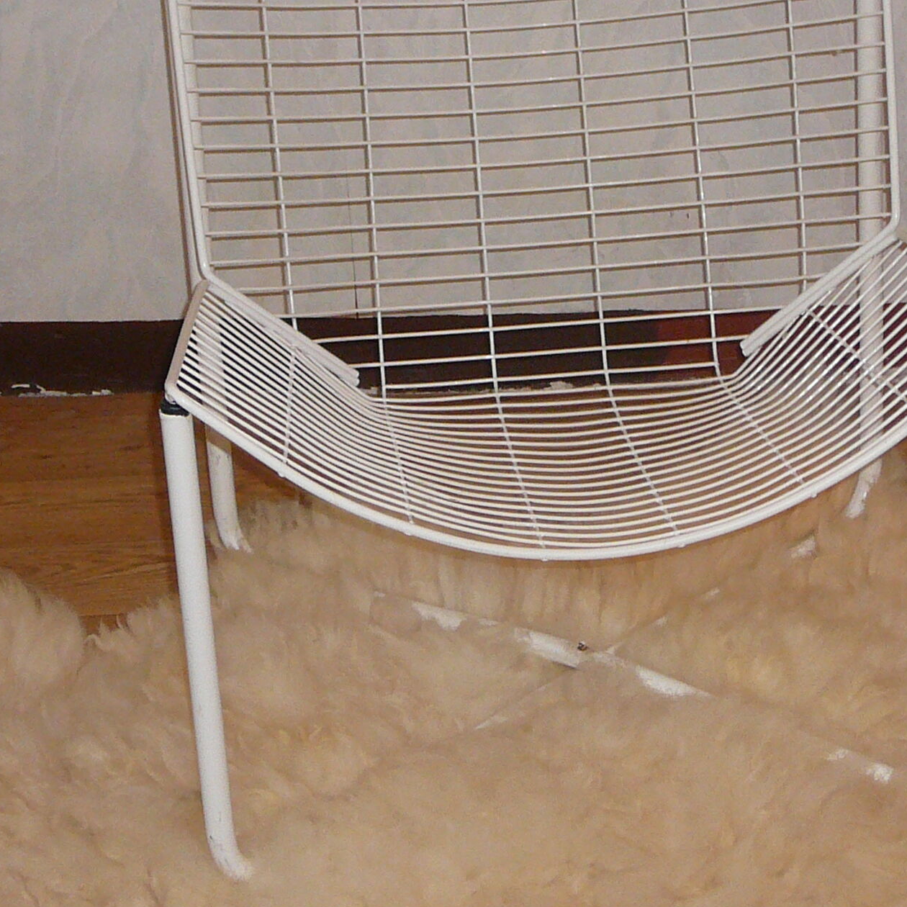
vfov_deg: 19.7
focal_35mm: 88
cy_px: 317
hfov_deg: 19.7
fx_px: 2609
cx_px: 443
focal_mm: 7.3
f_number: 3.4
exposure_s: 1/30
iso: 200
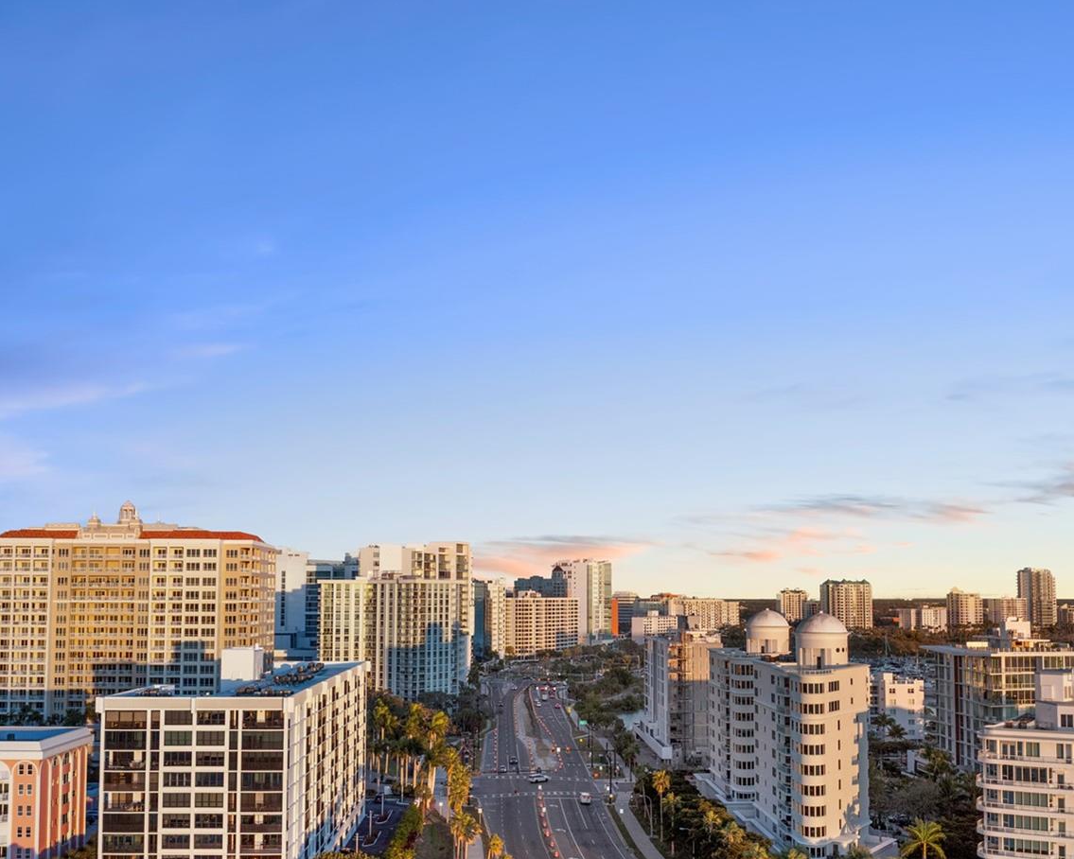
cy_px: 518
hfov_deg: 54.2
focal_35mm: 33
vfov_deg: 44.3
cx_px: 559
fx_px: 1049
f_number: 2.8
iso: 200
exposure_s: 1/50
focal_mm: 12.29
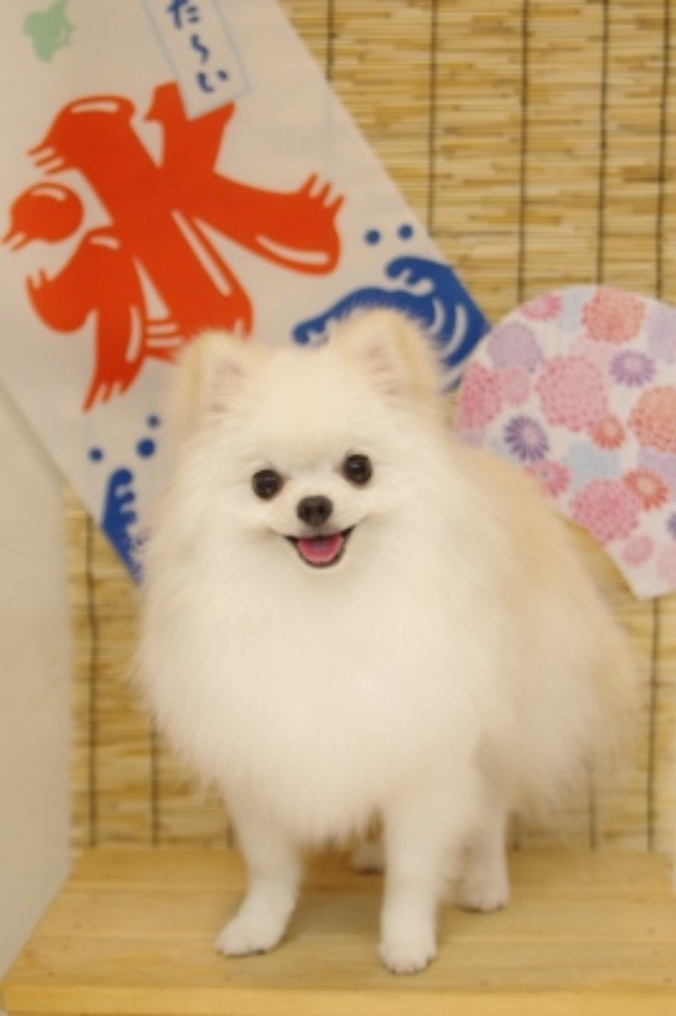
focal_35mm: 64
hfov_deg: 21.2
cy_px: 508
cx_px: 338
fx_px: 1806
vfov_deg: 31.4
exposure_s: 1/80
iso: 640
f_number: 2.8
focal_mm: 43
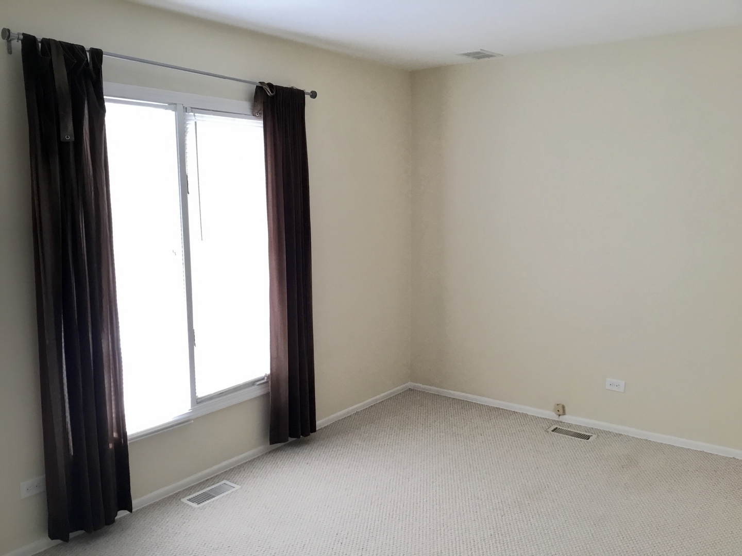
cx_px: 371
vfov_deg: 45.4
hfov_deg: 58.4
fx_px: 664
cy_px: 278
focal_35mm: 31
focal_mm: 3.3
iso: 32
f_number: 2.4
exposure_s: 1/30
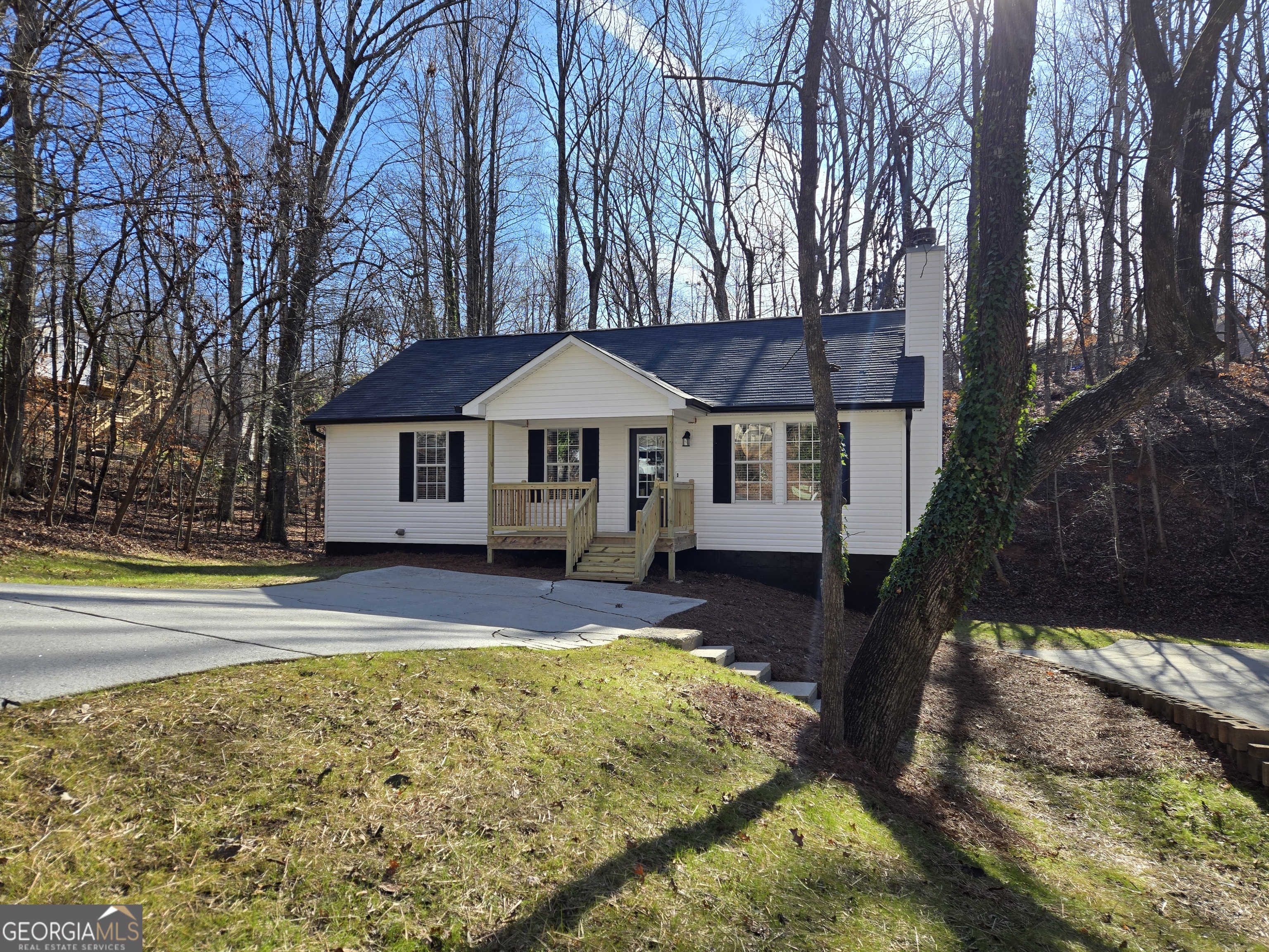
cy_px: 476
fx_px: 843
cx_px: 634
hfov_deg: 73.9
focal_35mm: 23
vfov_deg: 58.9
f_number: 1.8
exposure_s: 1/868
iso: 25
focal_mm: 5.4
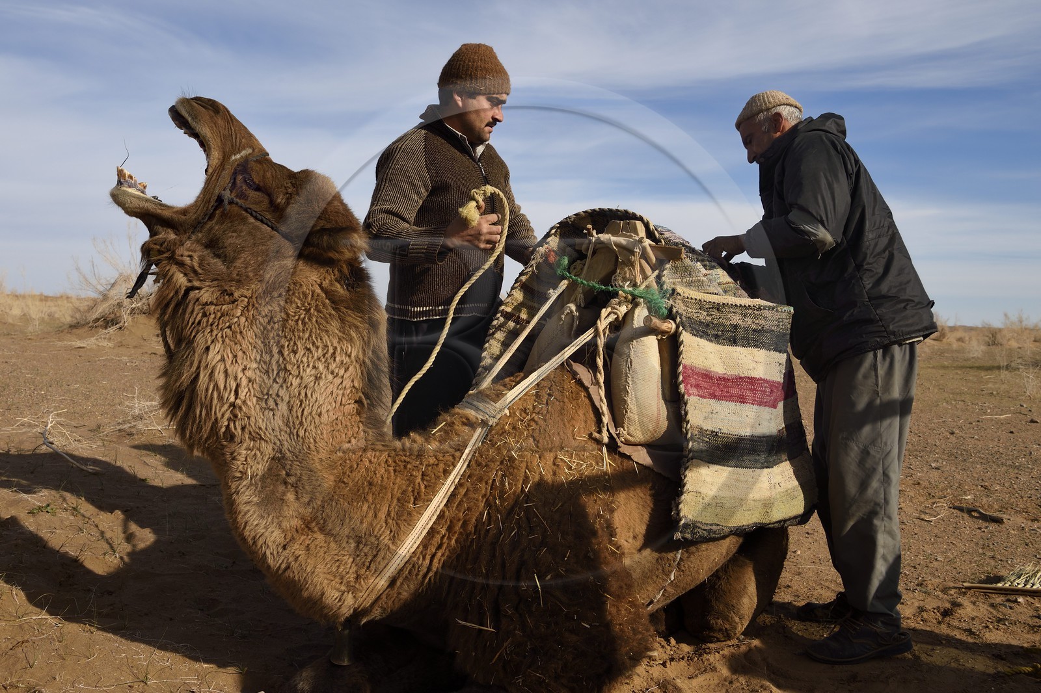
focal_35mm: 32
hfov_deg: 58.7
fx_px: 925
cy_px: 346
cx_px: 520
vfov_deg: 41.1
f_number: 13
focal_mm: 32
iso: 200
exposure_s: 1/250
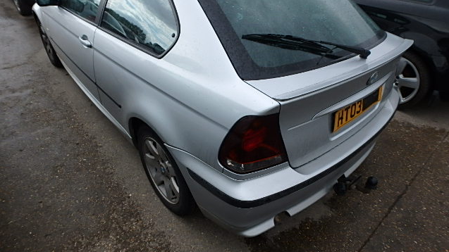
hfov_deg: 78.7
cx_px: 225
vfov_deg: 49.5
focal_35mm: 23
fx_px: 274
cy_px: 118
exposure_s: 1/400
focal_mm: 3.7
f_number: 3.5
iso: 125
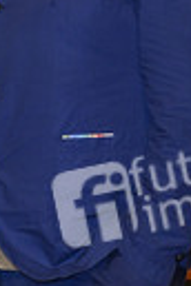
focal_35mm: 217
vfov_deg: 9.5
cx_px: -36
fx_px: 1727
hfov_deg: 6.3
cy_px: 84
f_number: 5.6
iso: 1600
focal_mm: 70
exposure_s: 1/250
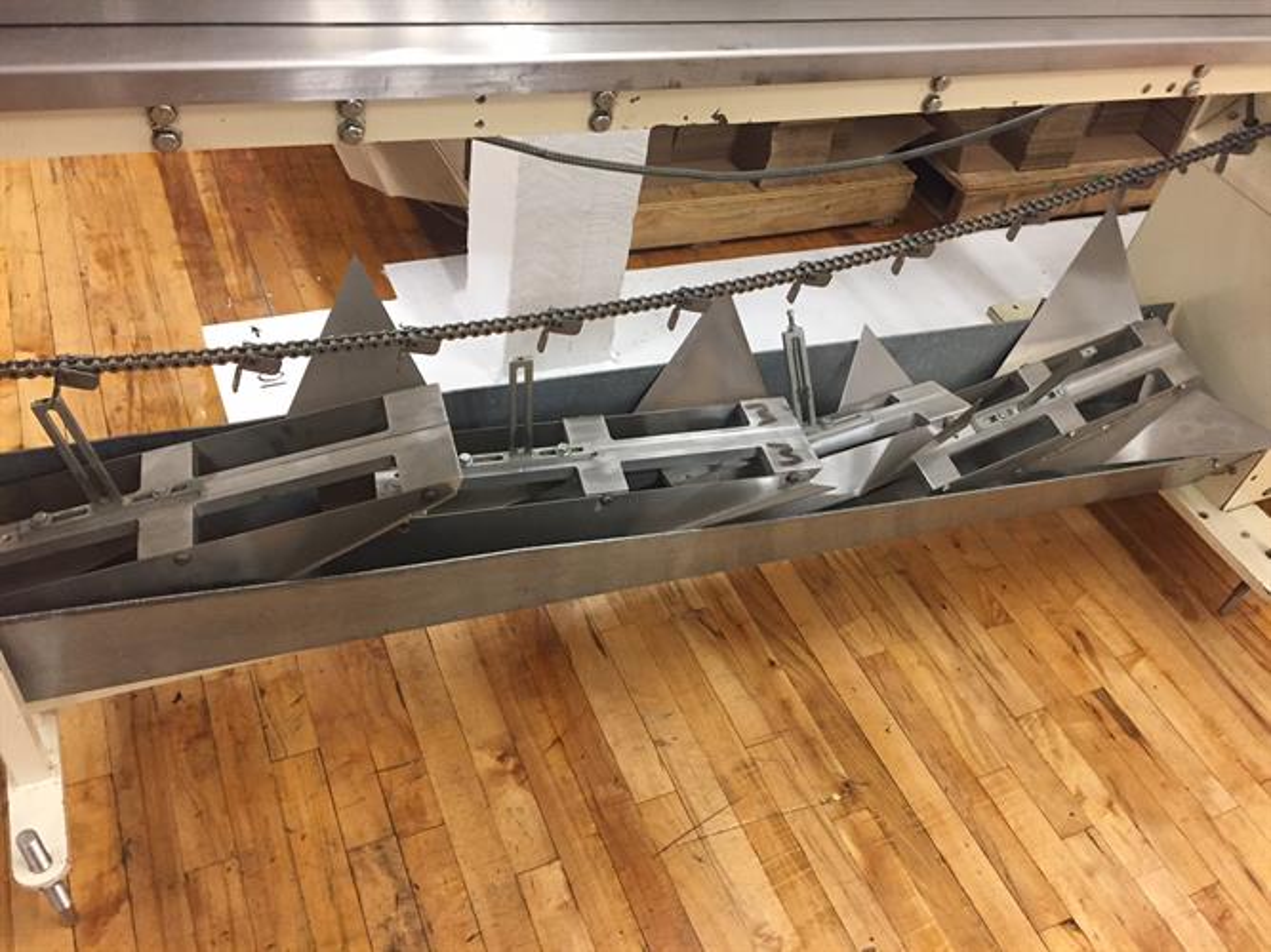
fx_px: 1065
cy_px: 476
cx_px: 636
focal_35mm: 29
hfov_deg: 61.7
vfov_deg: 48.2
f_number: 2.2
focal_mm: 4.15
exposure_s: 1/30
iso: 160
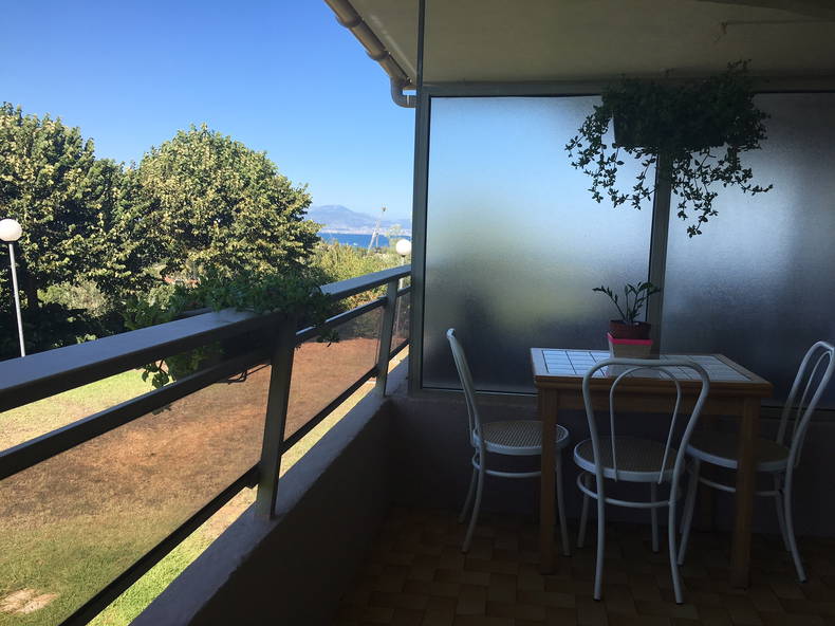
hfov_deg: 61.7
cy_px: 313
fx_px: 699
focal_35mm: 29
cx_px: 418
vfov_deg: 48.2
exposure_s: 1/938
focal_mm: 4.15
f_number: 2.2
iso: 25
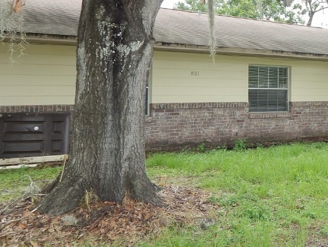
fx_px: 427
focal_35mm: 45
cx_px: 307
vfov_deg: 32.0
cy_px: 82
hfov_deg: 38.5
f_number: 3
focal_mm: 4
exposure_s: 1/160
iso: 125
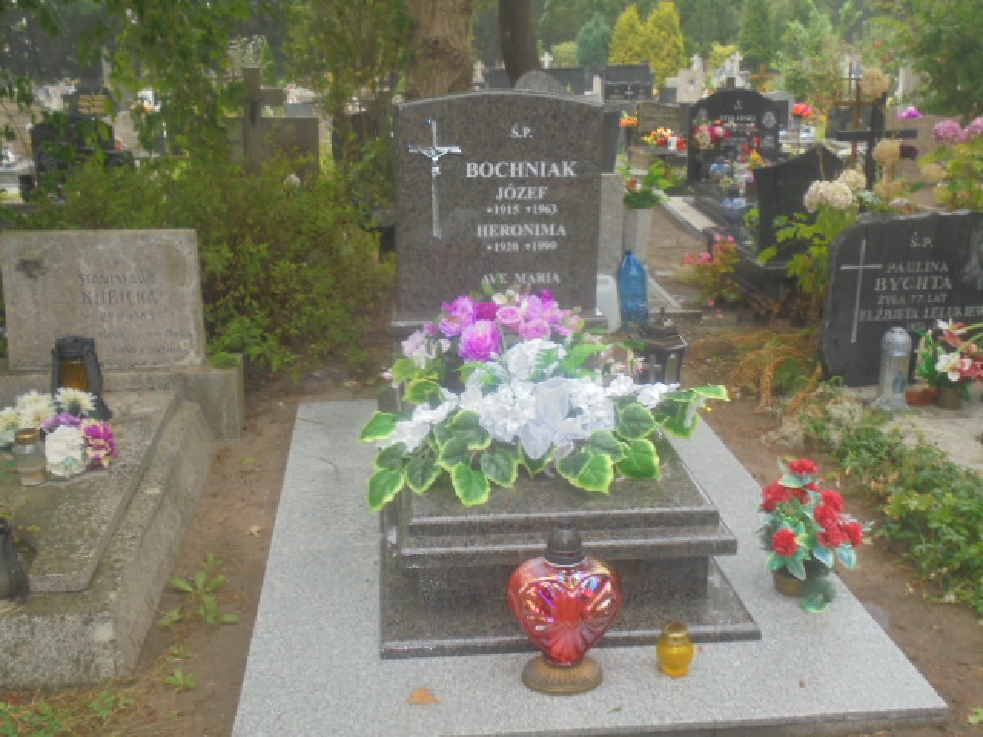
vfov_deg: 37.7
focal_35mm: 38
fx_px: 1079
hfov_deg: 49.0
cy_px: 368
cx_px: 492
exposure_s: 1/30
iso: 160
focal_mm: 6.9
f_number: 4.2
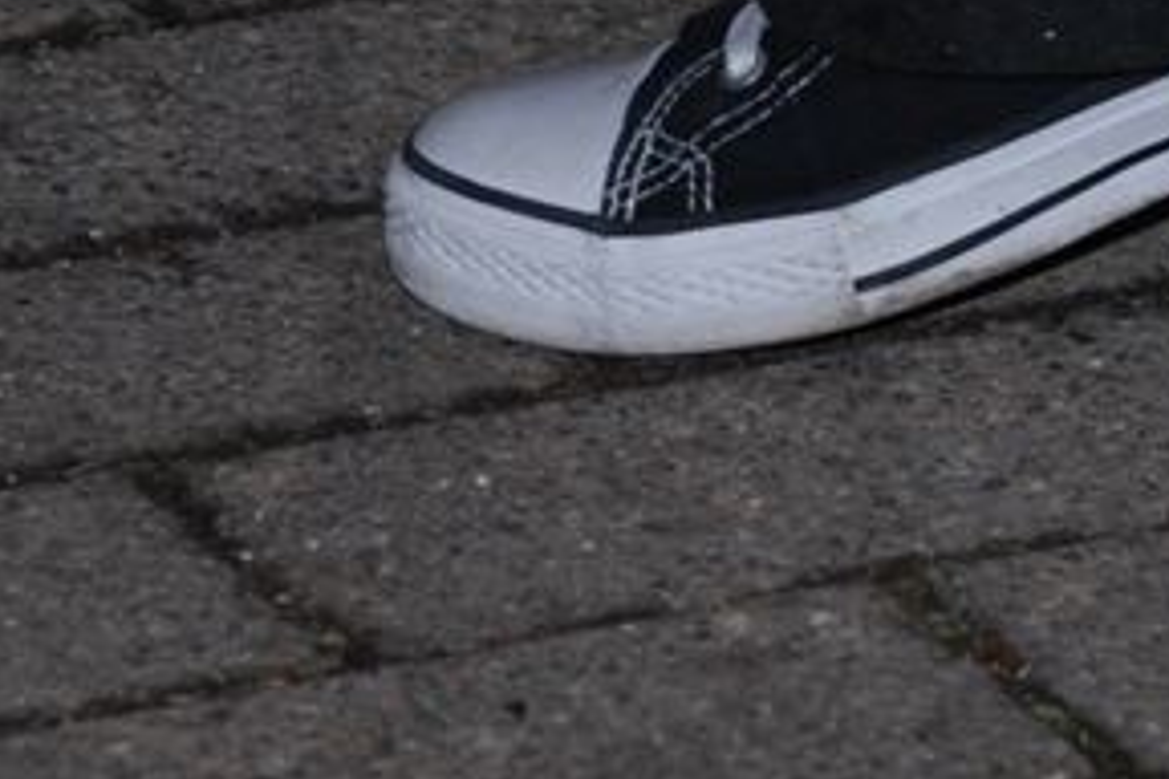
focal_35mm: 534
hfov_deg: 3.9
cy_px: 67
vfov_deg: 2.6
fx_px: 17339
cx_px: 1226
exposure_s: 1/60
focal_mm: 100
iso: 200
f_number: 5.6
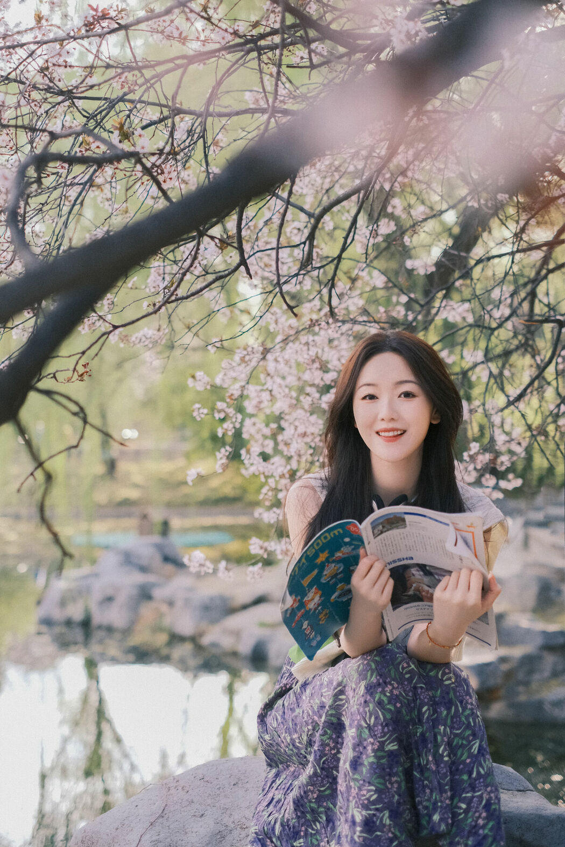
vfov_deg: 37.5
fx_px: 1248
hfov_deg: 25.5
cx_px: 282
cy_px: 424
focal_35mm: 53
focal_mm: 35
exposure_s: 1/1900
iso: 2000
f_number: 2
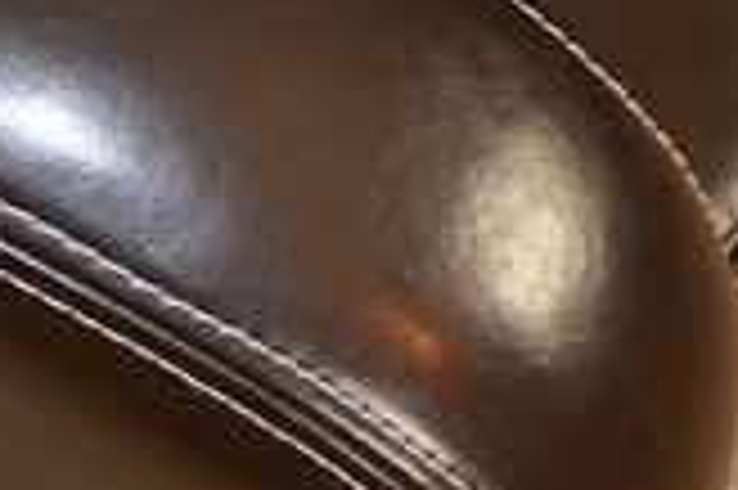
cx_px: -45
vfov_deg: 10.3
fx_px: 2703
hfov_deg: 15.2
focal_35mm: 132
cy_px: 18
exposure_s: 1/60
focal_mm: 24
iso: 720
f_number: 4
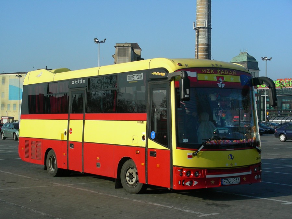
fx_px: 531
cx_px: 146
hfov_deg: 30.7
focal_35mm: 63
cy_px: 110
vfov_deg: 23.3
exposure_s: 1/759
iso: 50
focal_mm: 10.5
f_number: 4
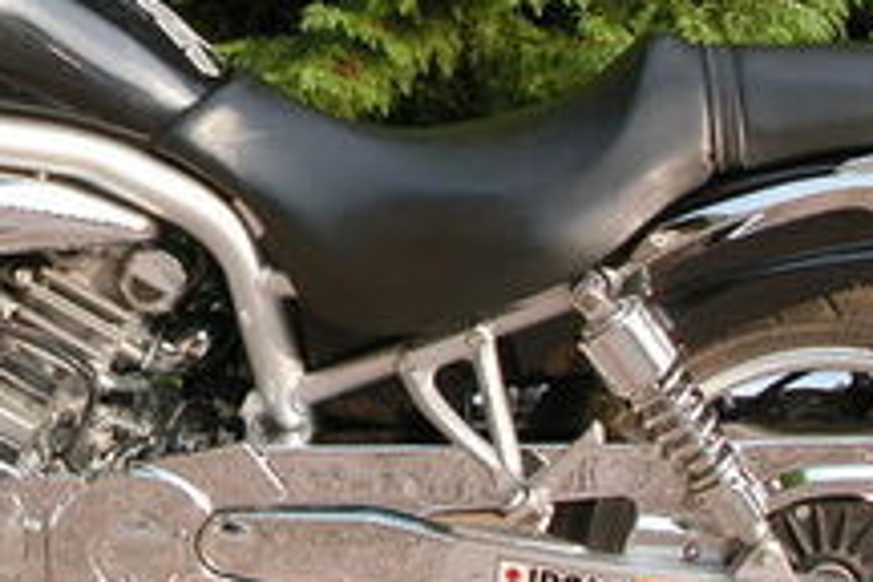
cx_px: 117
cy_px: 117
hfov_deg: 19.2
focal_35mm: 105
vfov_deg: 13.0
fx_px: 2546
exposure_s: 1/158
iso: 100
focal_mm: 8.9
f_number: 4.5
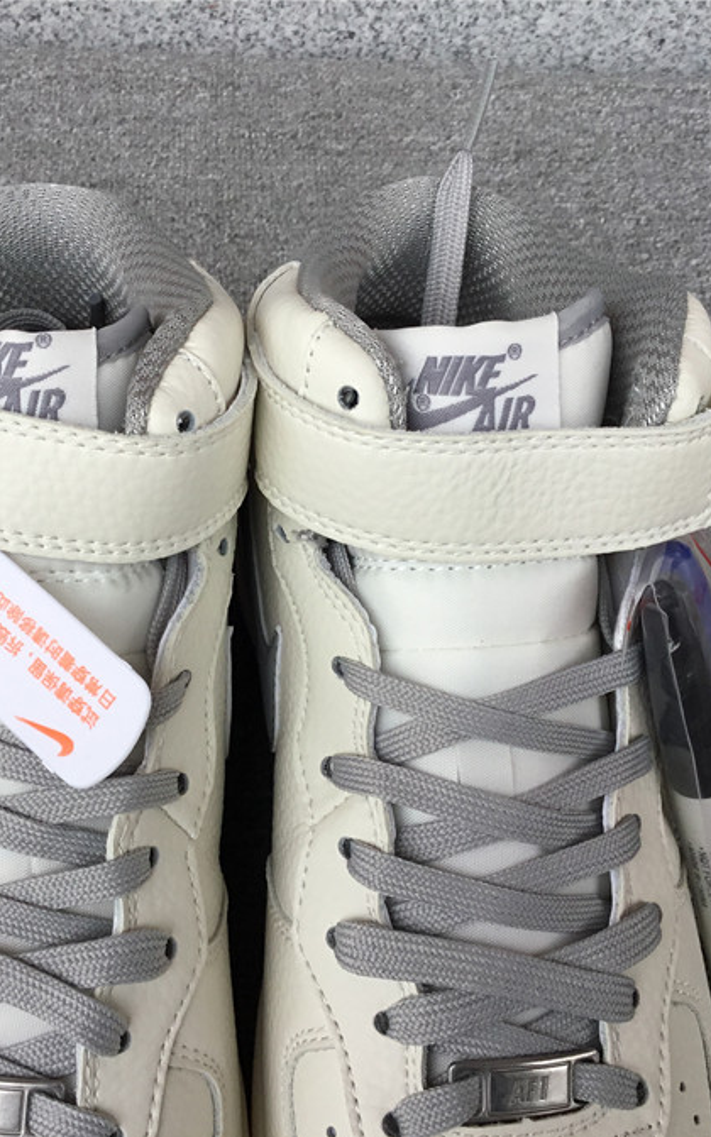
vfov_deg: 45.3
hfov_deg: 29.1
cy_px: 569
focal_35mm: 44
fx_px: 1364
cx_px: 271
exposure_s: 1/231
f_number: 2.4
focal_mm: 3.3
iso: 25
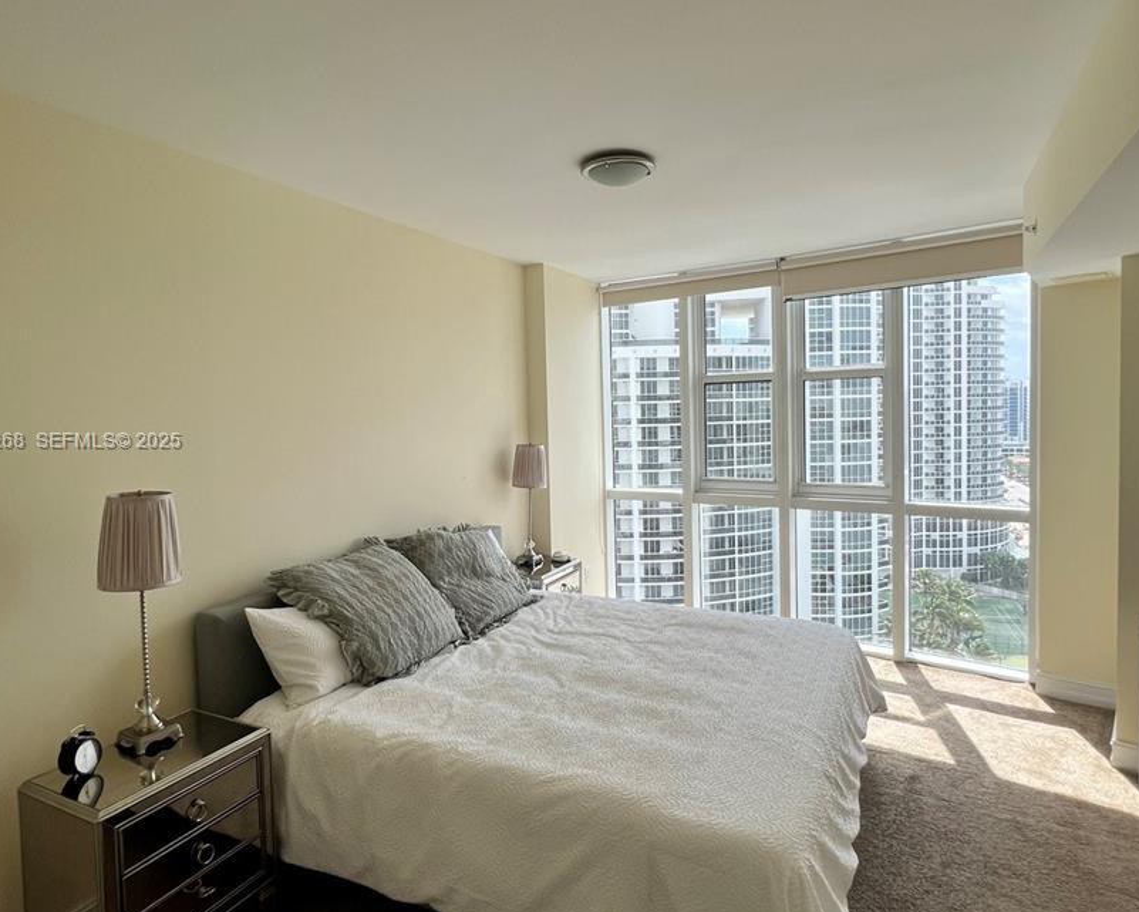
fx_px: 641
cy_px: 442
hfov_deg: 83.3
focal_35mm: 19
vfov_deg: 70.8
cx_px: 557
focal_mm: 1.57
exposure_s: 1/347
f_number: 1.8
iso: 32
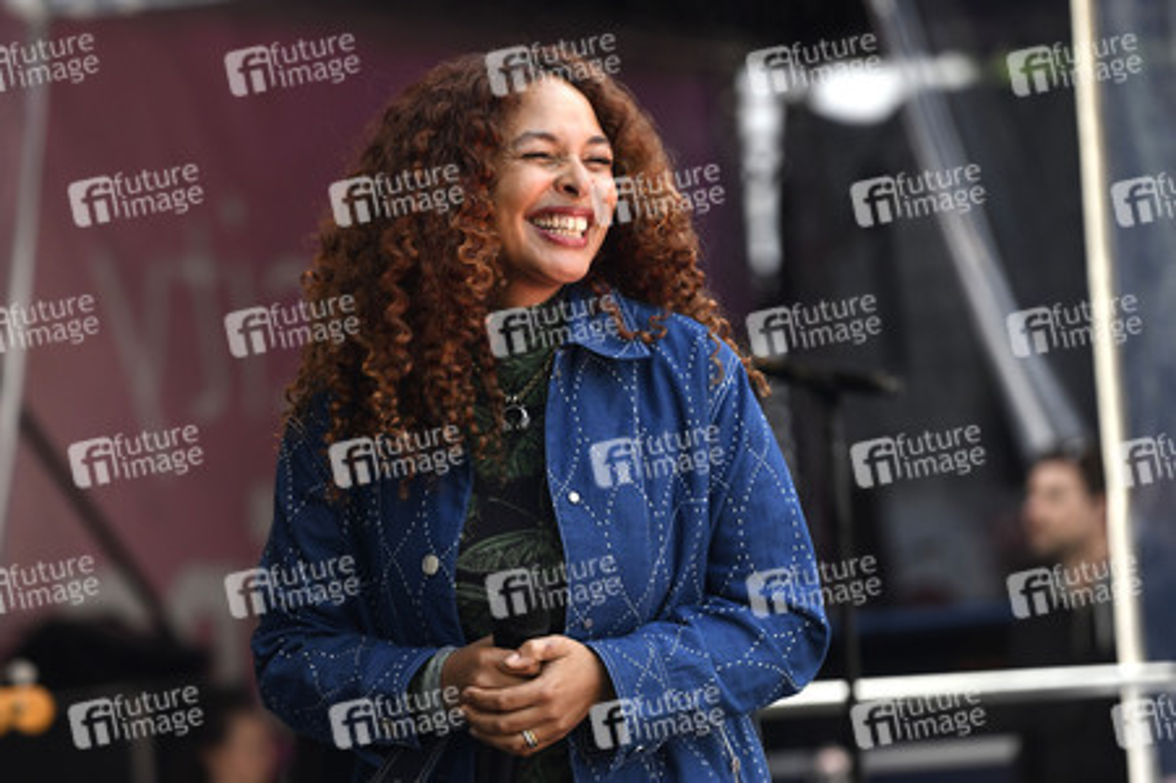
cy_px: 392
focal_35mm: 165
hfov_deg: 12.5
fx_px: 5386
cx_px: 588
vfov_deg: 8.3
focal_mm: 165
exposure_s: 1/1600
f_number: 4.5
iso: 640
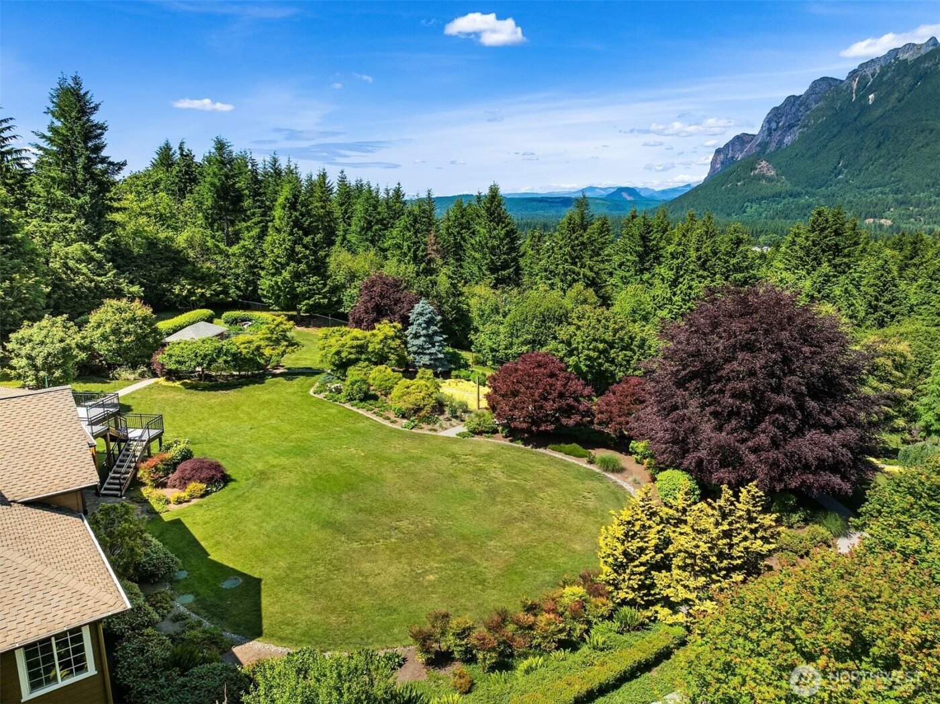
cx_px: 470
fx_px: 651
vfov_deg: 56.8
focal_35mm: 24
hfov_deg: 71.6
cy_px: 352
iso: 110
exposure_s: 1/1600
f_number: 2.8
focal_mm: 12.29
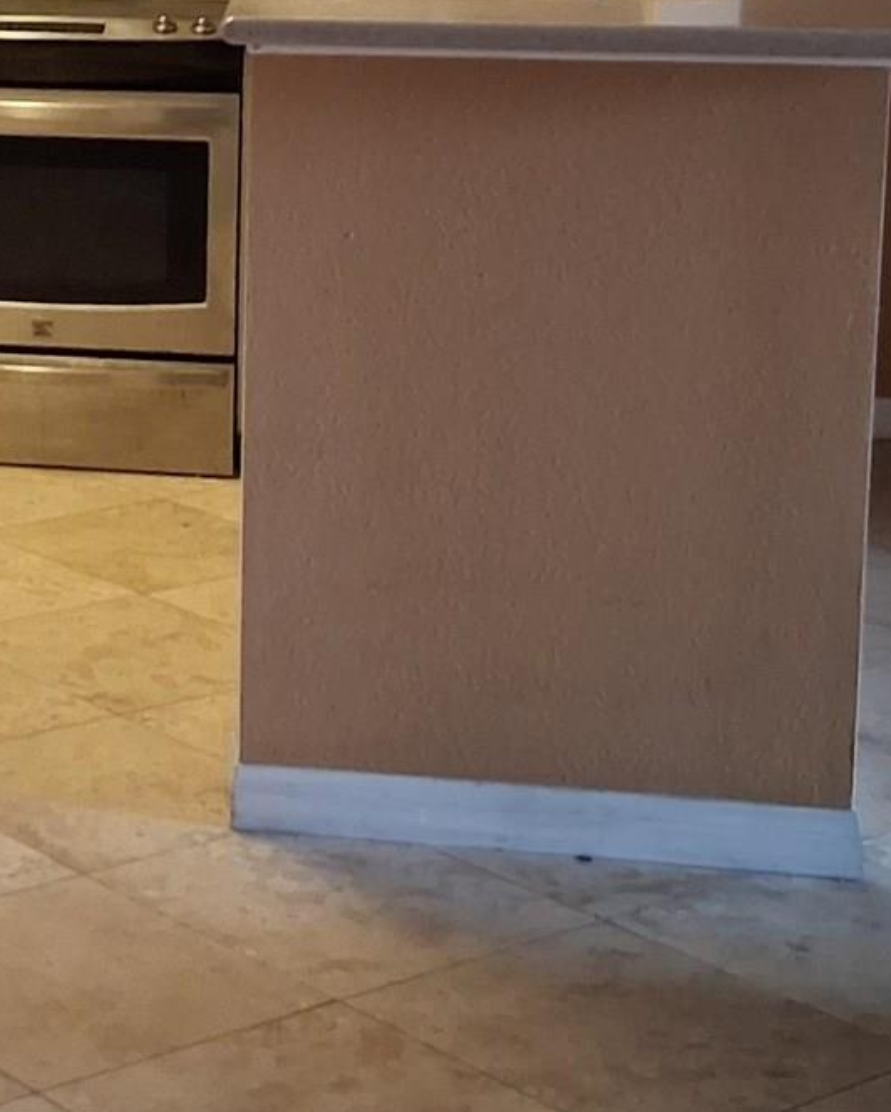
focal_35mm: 88
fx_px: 2898
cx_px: -357
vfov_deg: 21.2
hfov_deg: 16.3
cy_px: 89
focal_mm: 3.98
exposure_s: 1/40
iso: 400
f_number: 1.8
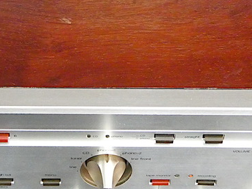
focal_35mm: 87
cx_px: 75
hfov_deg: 22.4
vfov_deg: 16.8
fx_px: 633
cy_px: 29
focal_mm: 5.8
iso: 1250
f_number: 3.6
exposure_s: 1/80
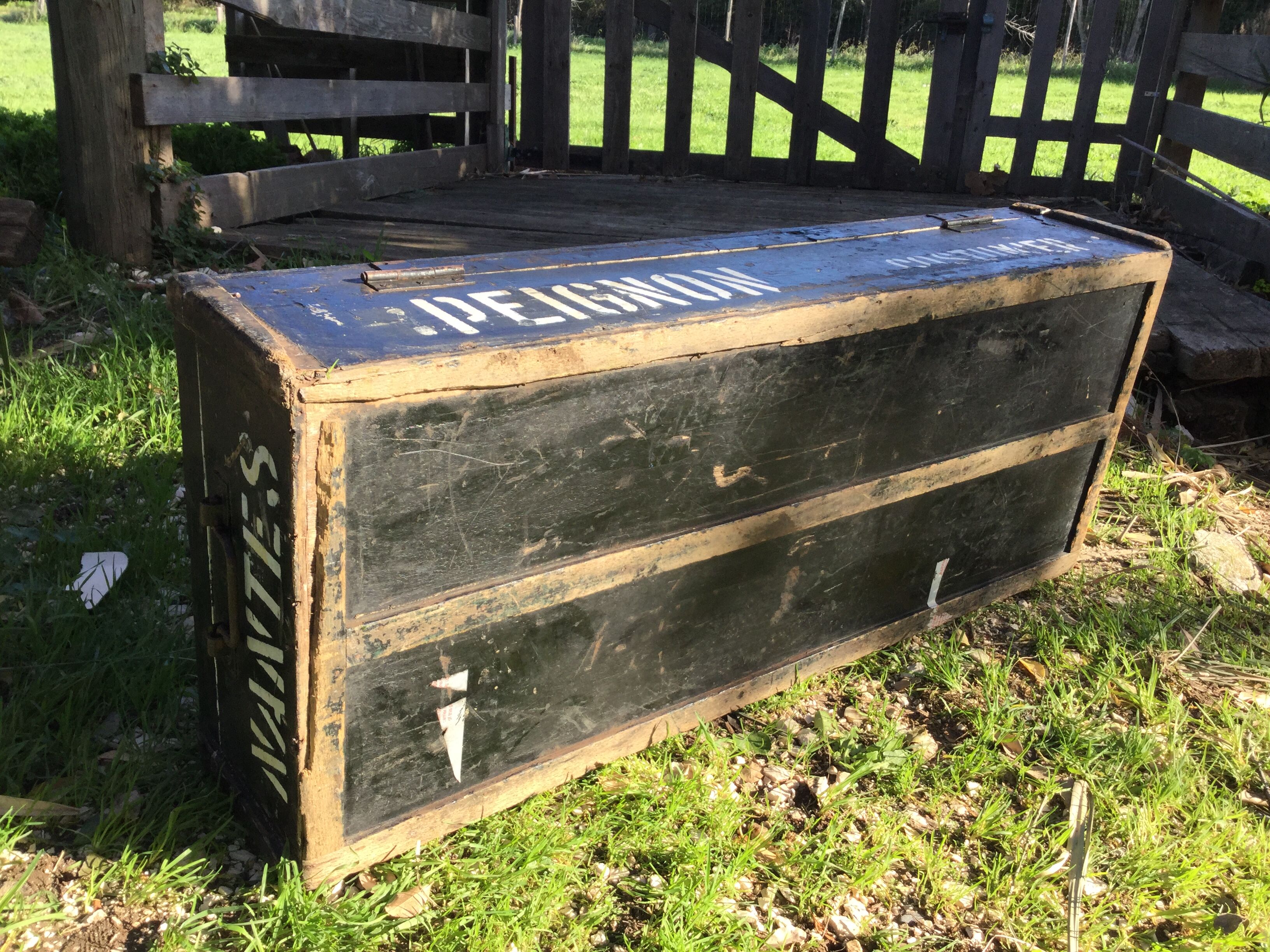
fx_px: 1137
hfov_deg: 58.4
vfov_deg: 45.4
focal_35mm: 31
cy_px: 476
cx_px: 635
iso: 25
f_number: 2.4
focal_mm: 3.3
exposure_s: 1/313
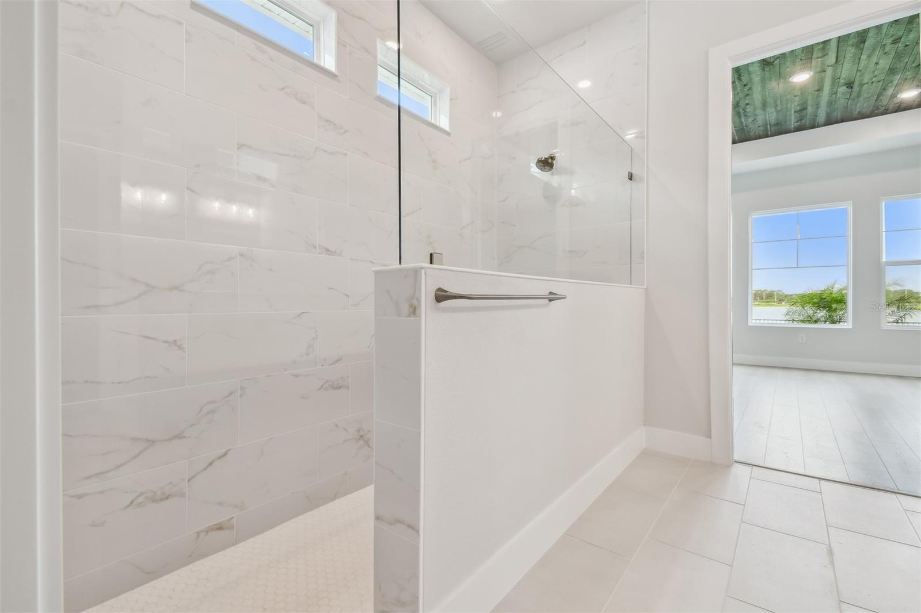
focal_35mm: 15
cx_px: 460
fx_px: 384
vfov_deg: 77.3
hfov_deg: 100.4
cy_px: 306
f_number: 7.1
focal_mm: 10
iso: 100
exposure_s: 1/15
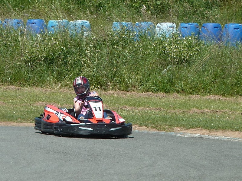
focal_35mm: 418
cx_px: 121
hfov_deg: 4.7
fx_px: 2922
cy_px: 90
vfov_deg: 3.6
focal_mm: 49.2
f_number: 4.9
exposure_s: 1/320
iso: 80
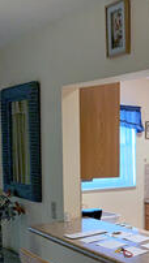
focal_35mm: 56
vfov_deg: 36.9
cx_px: 209
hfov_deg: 19.3
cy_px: 172
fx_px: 392
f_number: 1.8
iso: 320
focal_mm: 4.25
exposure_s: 1/60
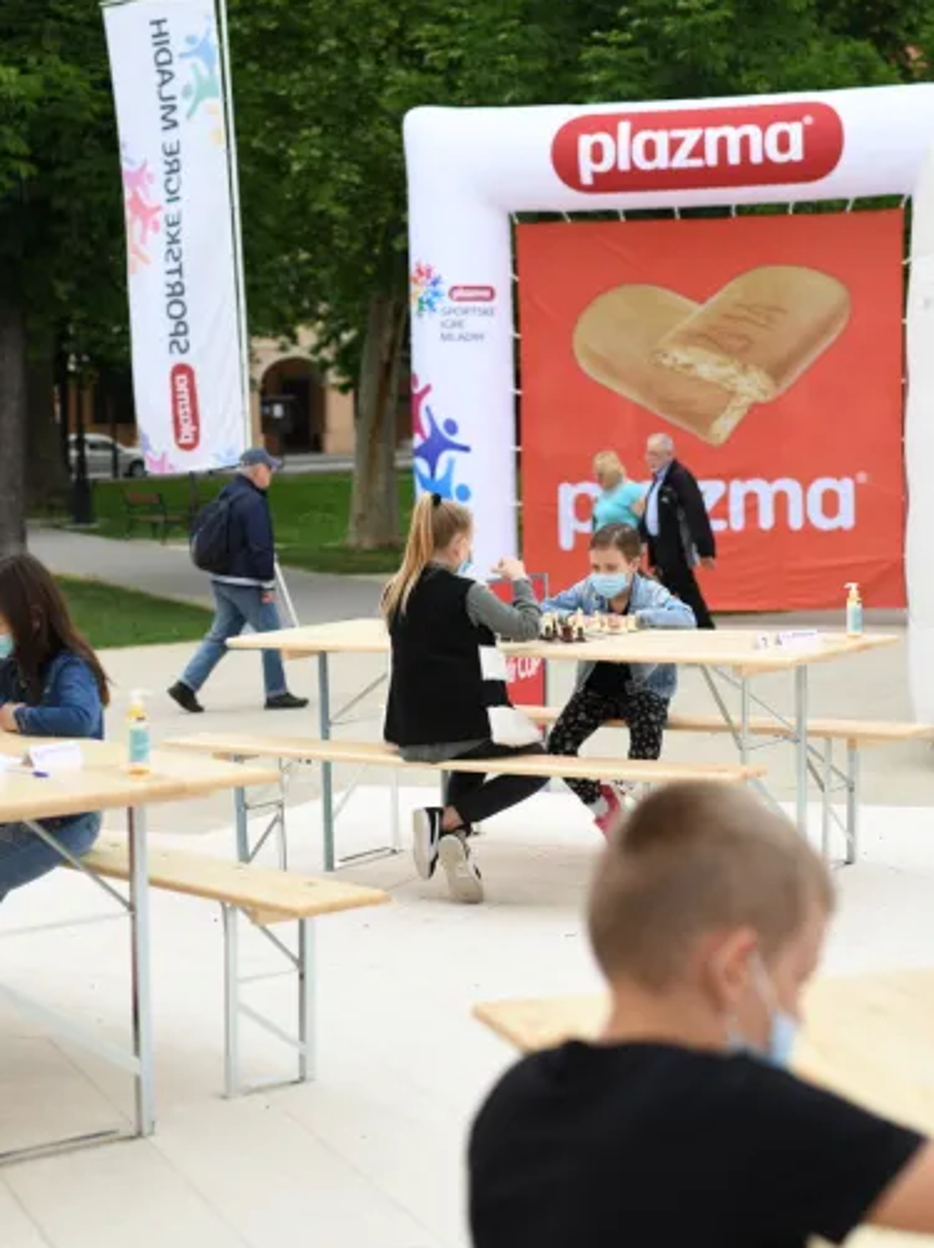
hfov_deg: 20.1
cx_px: 468
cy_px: 626
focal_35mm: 73
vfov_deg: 26.7
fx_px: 2630
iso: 125
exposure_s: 1/1000
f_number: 2.8
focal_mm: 50
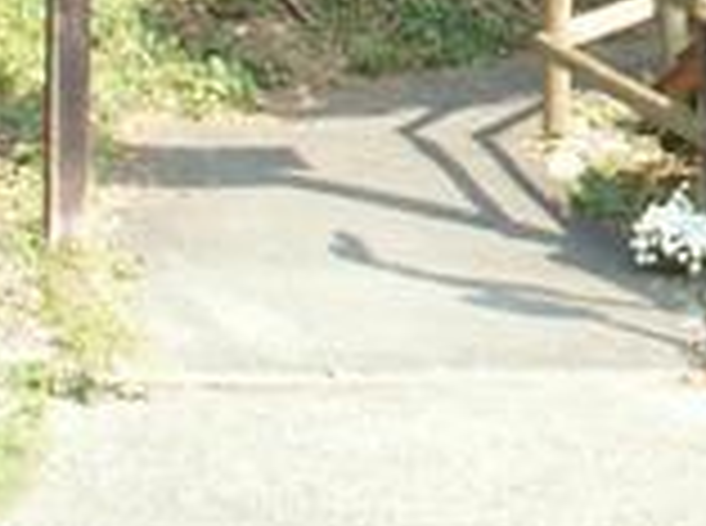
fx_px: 2910
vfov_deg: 10.1
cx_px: 1120
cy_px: -198
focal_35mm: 143
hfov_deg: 13.0
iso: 50
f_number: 4
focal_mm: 5.86
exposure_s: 1/100
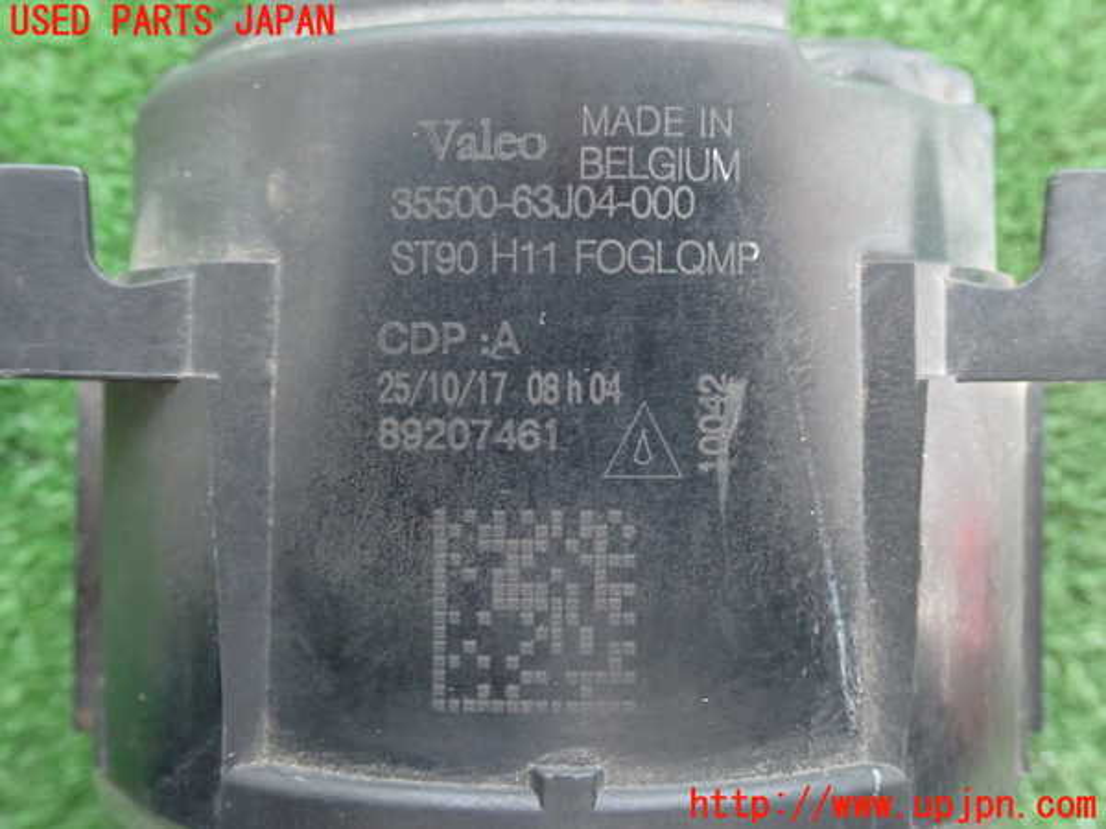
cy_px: 414
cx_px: 553
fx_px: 1150
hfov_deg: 51.4
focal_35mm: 36
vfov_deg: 39.7
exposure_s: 1/13
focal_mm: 6.37
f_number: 3.5
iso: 800
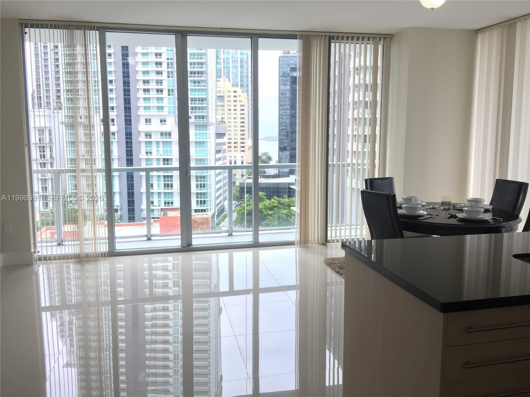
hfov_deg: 61.7
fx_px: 444
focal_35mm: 29
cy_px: 198
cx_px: 265
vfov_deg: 48.2
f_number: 2.2
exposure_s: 1/60
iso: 32
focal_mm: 4.15
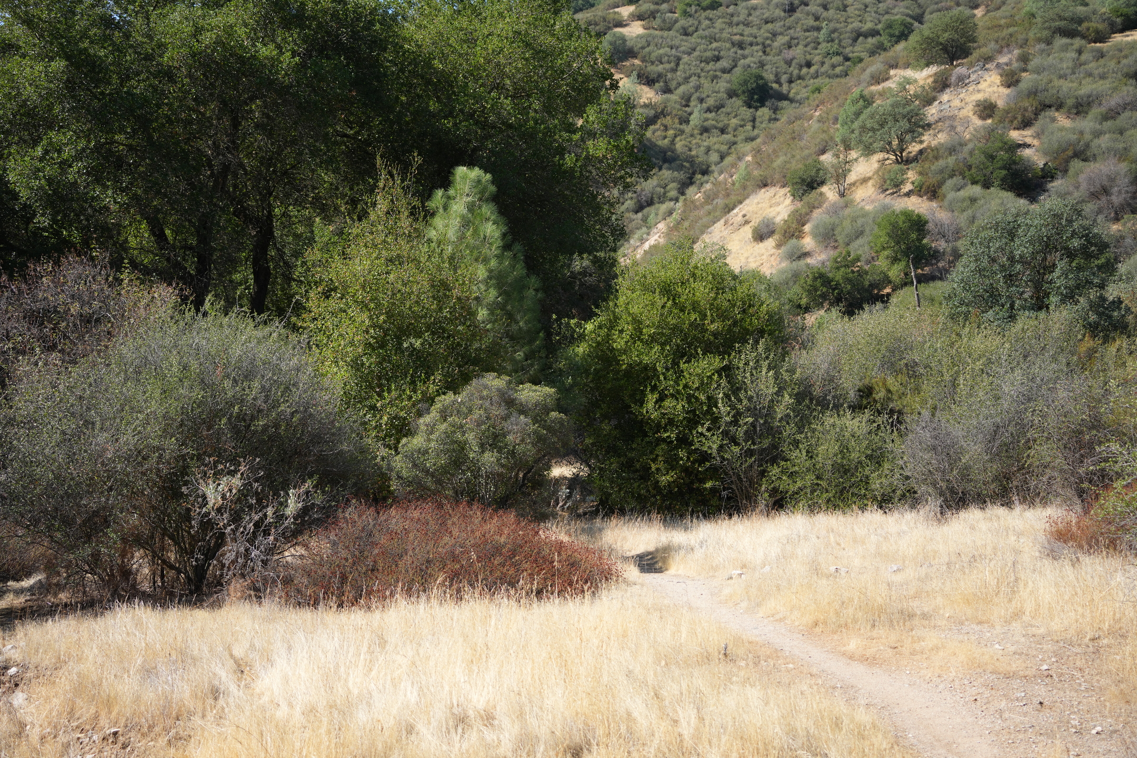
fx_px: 1579
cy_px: 379
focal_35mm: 50
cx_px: 568
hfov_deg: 39.6
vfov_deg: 27.0
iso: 320
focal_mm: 50
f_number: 4.5
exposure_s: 1/1000
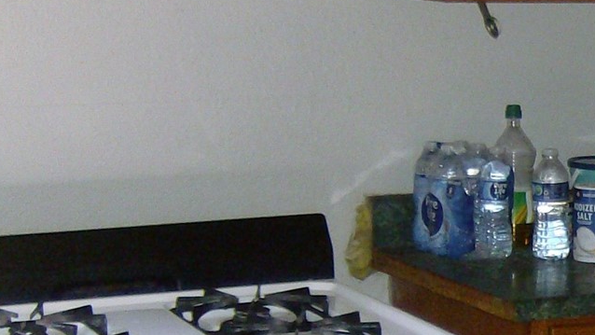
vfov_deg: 10.2
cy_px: 345
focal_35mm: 118
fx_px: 1862
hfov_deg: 17.3
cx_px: 733
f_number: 2.8
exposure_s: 1/60
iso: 200
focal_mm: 6
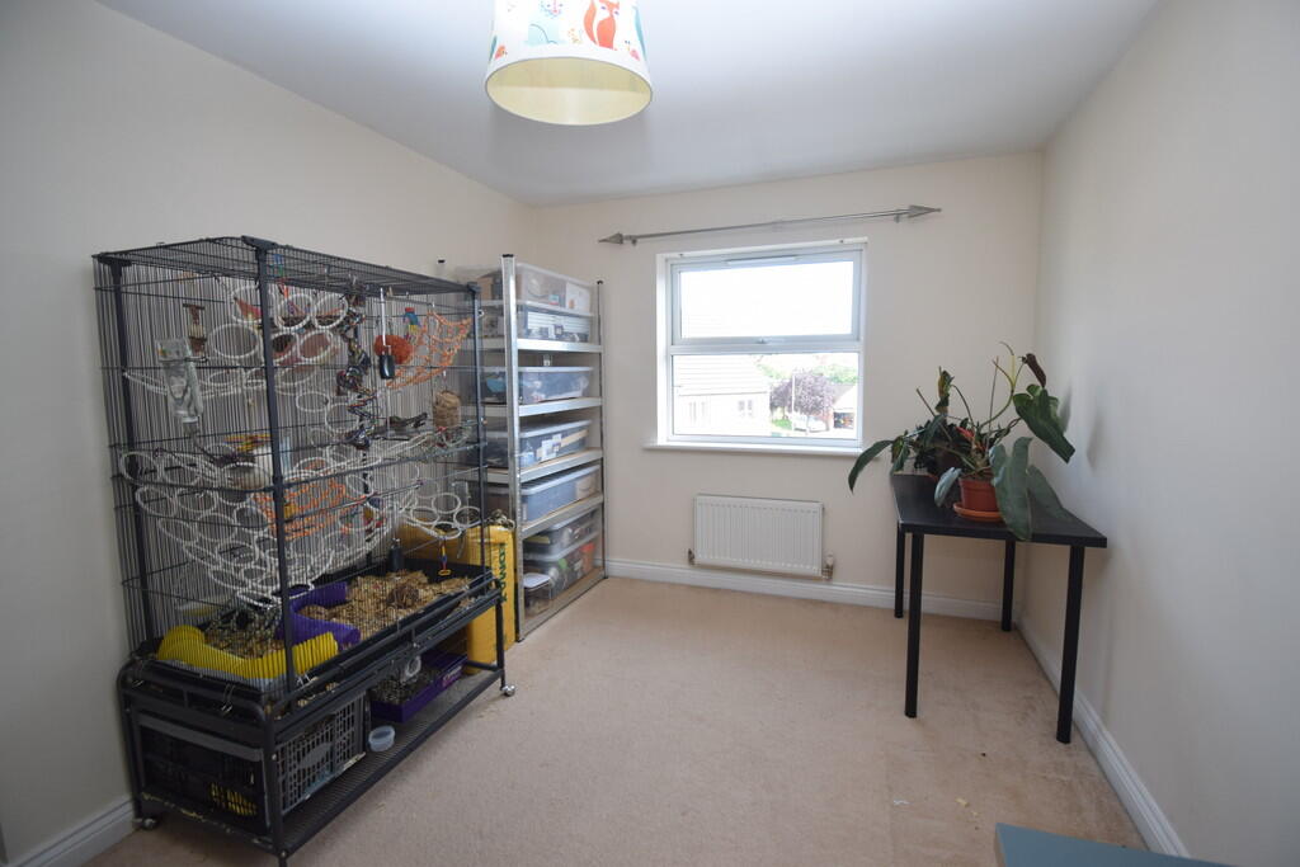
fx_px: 542
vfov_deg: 77.3
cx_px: 650
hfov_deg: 100.4
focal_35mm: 15
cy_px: 434
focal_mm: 10
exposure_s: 1/100
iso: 400
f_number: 5
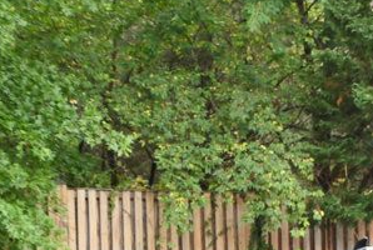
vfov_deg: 3.8
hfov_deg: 5.6
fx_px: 3748
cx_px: 631
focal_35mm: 361
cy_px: 391
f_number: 4.5
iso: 800
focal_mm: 70
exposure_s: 1/250
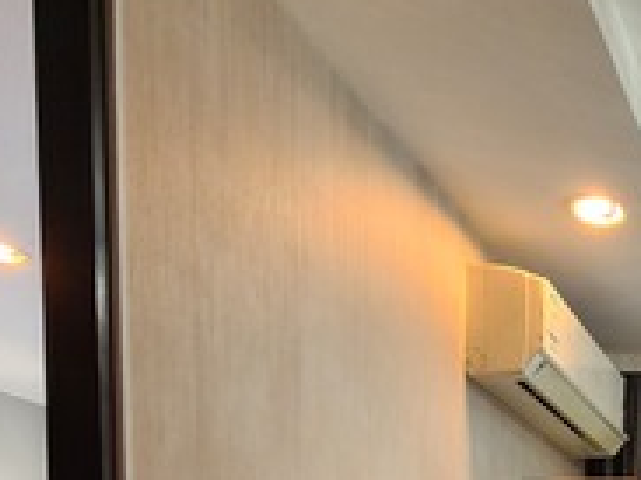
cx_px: 837
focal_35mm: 44
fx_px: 814
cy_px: 720
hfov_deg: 32.3
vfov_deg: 25.1
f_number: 2.2
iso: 160
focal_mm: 2.2
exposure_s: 1/50
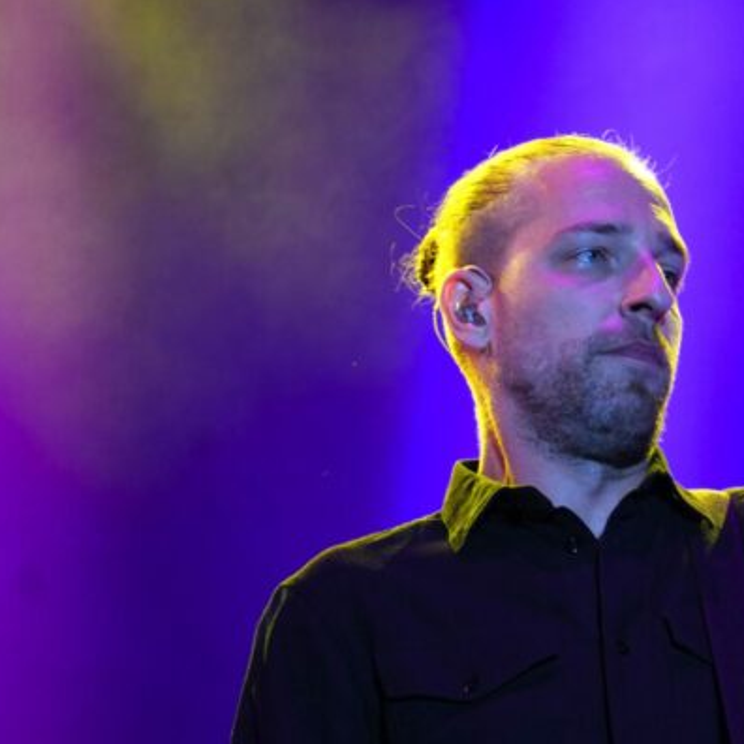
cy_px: 443
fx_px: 10525
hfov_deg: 4.0
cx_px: 682
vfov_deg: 4.0
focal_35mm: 433
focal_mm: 175
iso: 2500
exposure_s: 1/320
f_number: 6.3
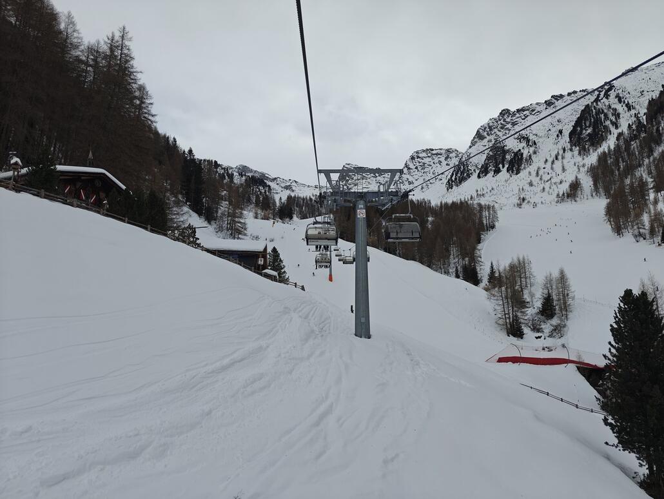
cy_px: 250
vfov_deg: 58.9
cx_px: 332
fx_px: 441
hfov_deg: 73.9
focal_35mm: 23
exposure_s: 1/1661
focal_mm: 6.06
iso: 50
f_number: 1.6
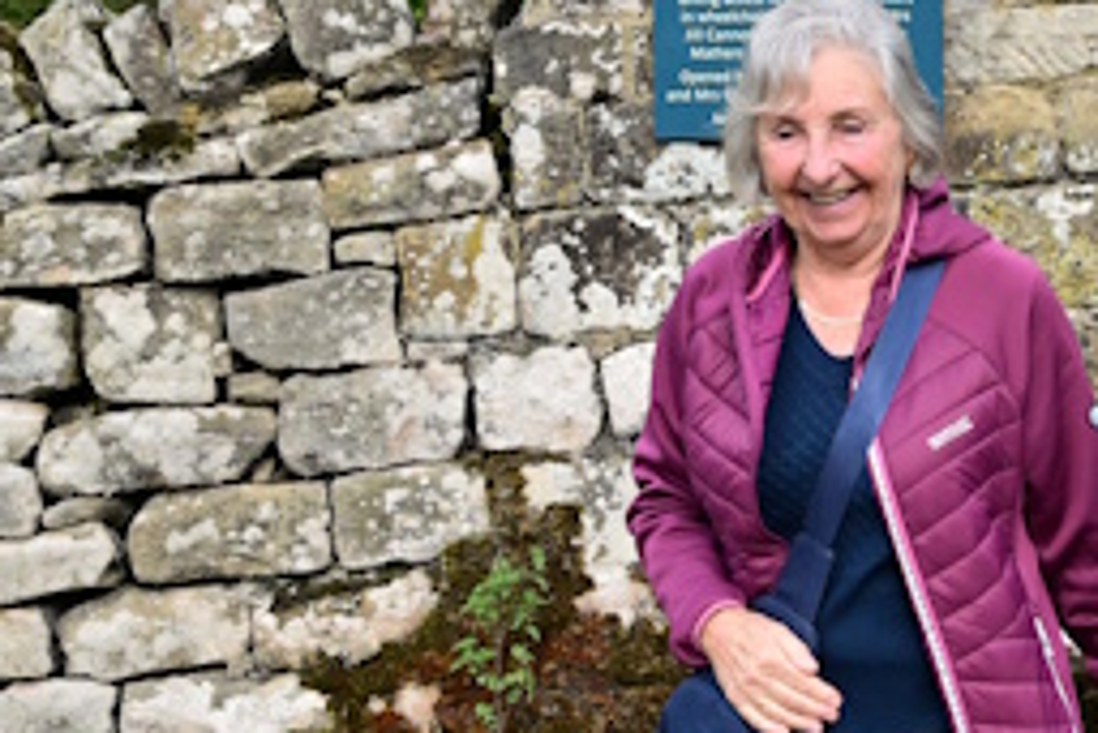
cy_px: 482
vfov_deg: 13.3
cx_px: 1647
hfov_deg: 17.7
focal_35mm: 103
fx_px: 3143
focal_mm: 33
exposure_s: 1/500
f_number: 5.6
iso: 250
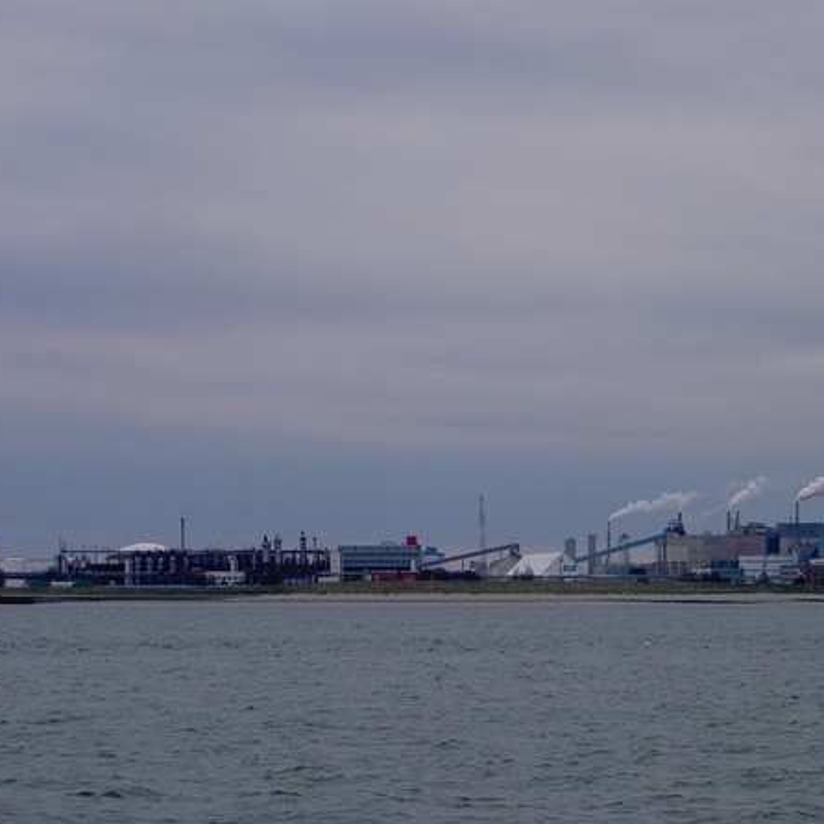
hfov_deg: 12.6
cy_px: 414
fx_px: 3717
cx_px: 541
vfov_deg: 12.7
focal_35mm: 138
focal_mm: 24
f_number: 8.3
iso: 200
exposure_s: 1/400
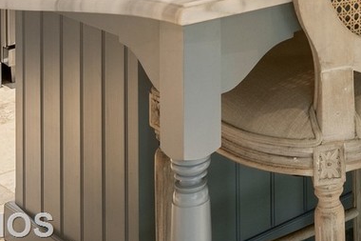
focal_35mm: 94
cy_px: -237
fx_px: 942
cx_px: 482
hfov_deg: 19.8
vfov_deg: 12.8
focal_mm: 22
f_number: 8
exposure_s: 1.5
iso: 200
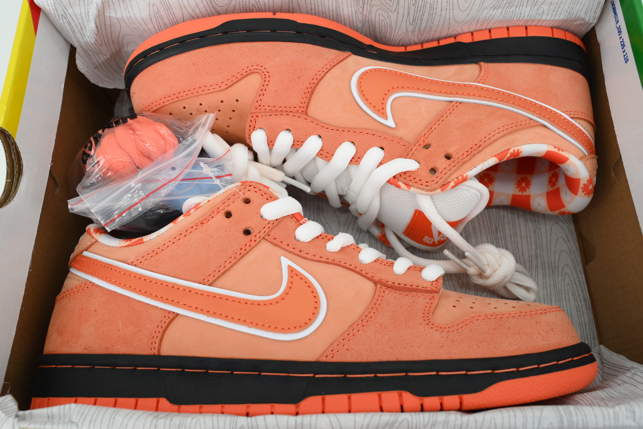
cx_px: 322
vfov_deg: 43.0
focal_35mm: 30
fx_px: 545
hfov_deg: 61.1
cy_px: 214
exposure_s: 1/100
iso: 400
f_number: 9
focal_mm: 30.5
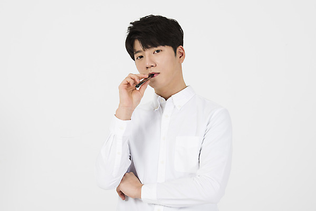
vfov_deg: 14.0
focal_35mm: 98
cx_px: 158
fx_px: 861
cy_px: 106
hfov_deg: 20.8
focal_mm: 98
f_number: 13
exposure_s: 1/125
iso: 100
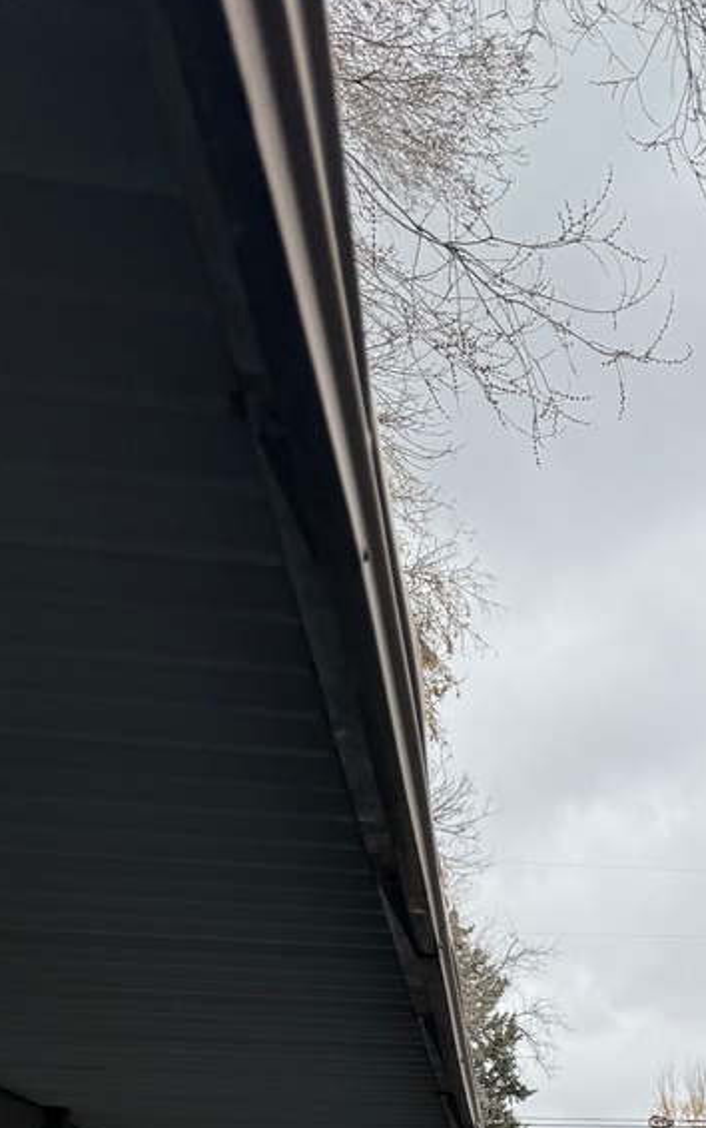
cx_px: 1079
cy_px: 1491
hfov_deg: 17.0
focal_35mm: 69
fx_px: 2123
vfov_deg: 25.4
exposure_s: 1/1060
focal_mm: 6.76
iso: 80
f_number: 1.78
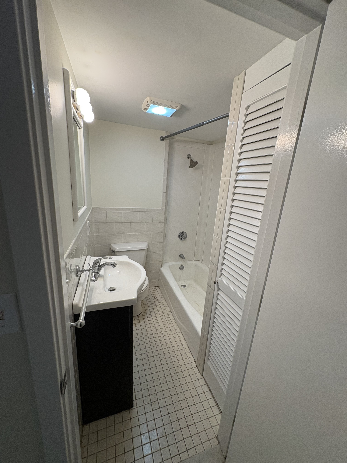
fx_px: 187
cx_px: 174
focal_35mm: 14
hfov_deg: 85.7
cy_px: 232
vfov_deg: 102.1
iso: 160
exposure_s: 1/120
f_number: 2.2
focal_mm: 2.22
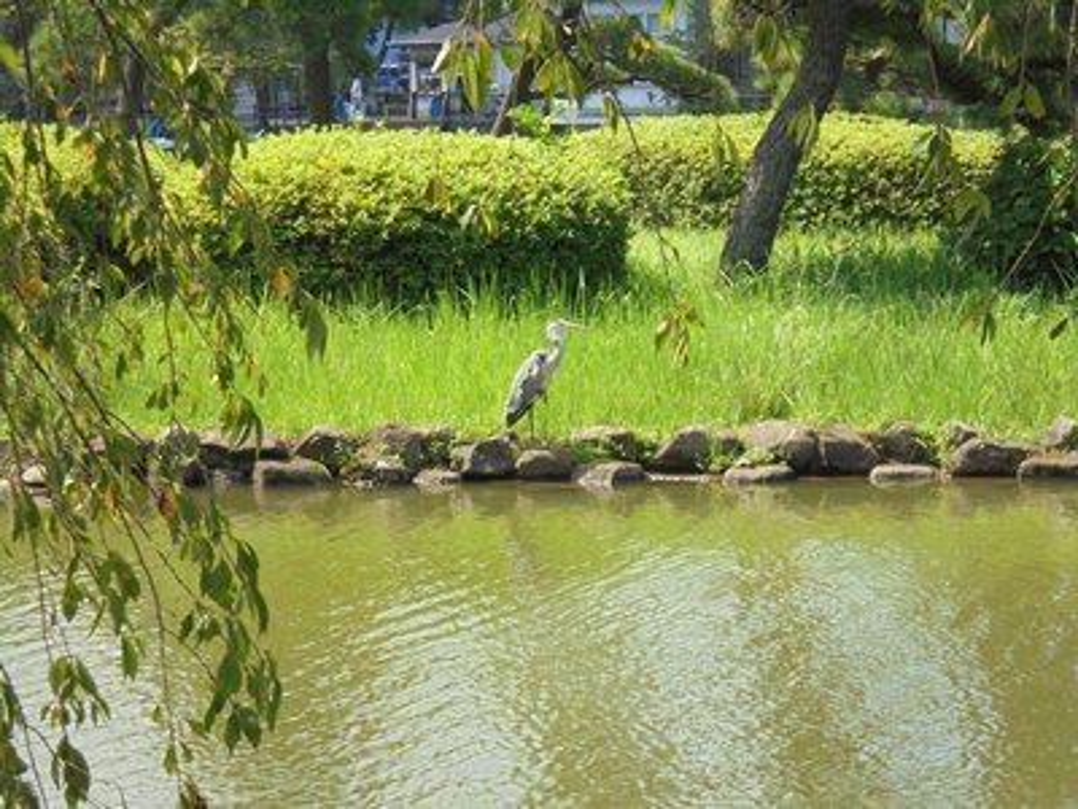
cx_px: 539
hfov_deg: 18.4
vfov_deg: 13.8
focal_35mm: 107
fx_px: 3332
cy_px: 404
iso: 100
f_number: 5.1
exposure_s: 1/200
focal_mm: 19.2
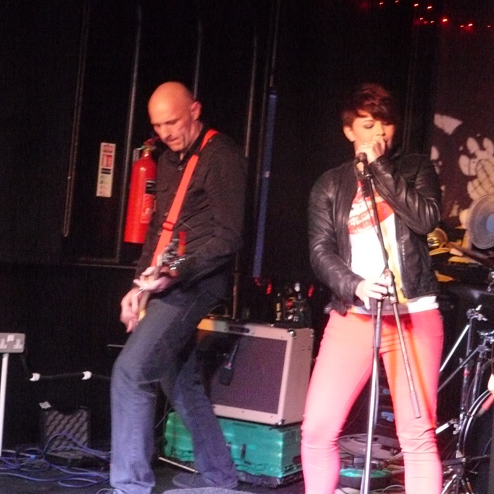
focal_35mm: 83
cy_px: 190
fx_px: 1340
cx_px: 248
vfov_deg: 20.9
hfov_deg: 20.9
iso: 800
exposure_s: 1/20
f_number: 3.2
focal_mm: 11.6
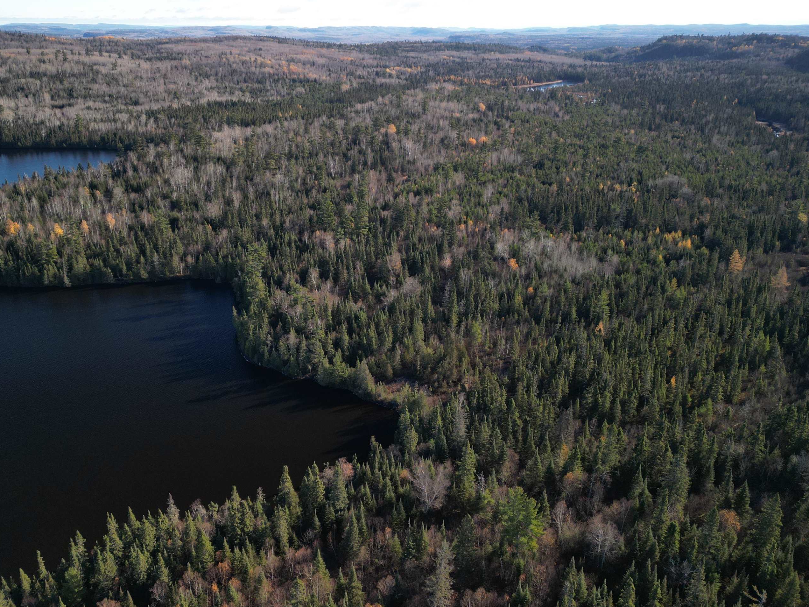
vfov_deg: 48.2
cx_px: 358
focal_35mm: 29
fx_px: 678
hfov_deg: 61.5
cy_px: 313
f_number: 1.7
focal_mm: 6.72
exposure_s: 1/160
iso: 110
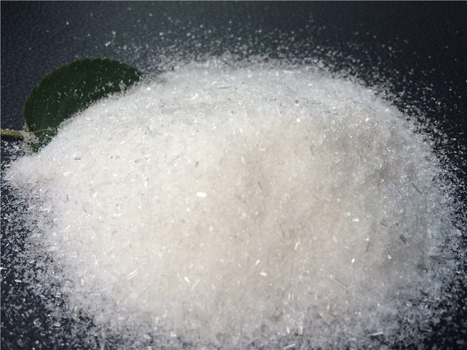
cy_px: 175
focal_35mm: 29
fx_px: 391
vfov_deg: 48.2
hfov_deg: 61.7
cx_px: 234
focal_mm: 4.15
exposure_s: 1/33
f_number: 2.2
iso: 100
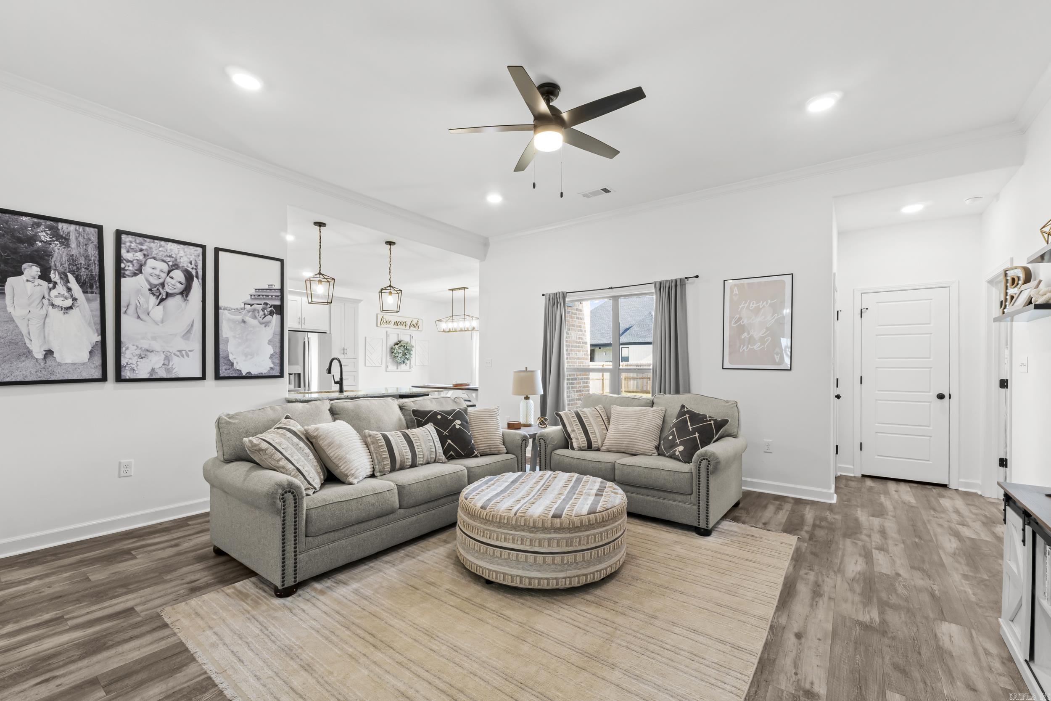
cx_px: 526
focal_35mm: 15
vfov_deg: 77.3
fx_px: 438
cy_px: 350
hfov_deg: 100.4
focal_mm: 10
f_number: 9
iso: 200
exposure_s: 1/2
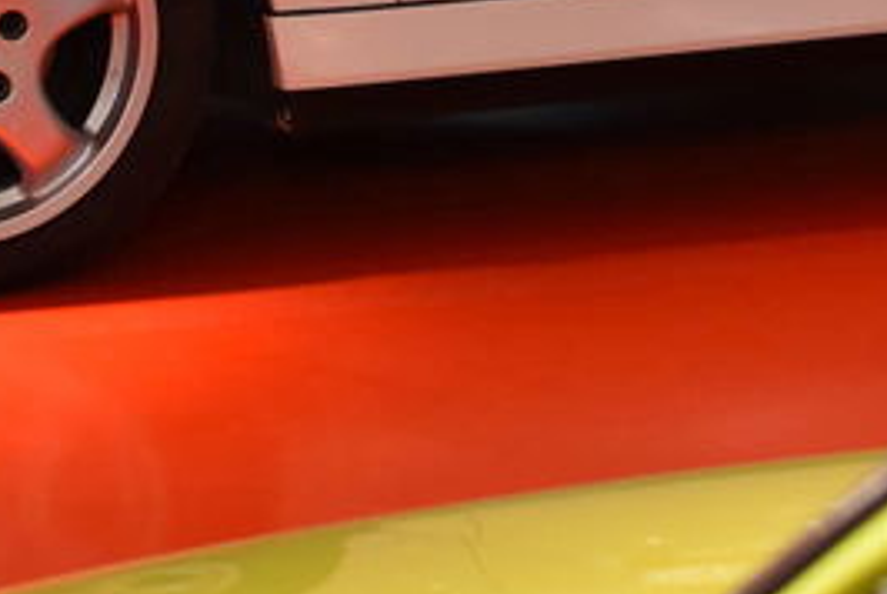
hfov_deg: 10.2
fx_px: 4981
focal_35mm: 202
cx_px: 647
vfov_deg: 6.7
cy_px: -342
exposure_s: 1/60
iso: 800
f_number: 3.5
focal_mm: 35
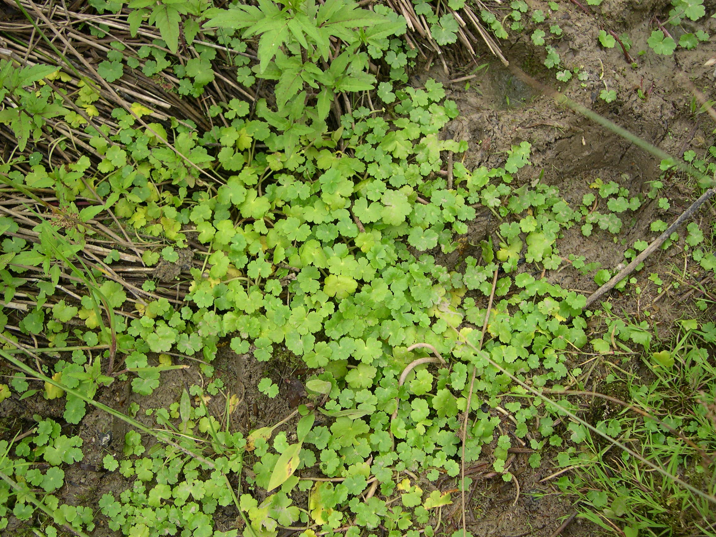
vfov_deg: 37.7
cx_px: 358
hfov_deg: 49.0
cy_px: 268
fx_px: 786
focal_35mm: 38
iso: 100
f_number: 2.8
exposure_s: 1/137
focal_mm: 8
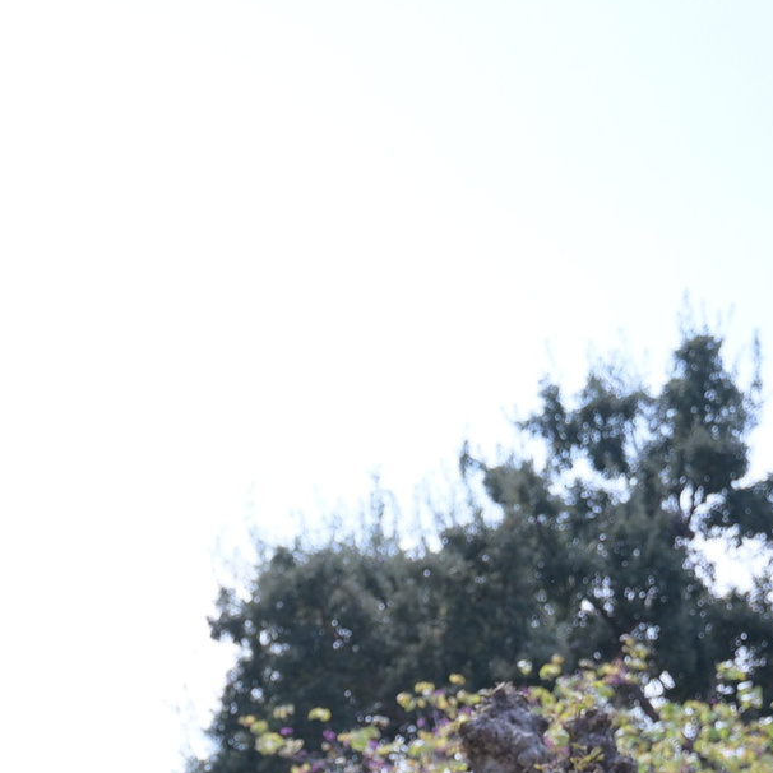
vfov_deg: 8.1
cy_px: 1043
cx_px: -361
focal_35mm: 212
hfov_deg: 8.1
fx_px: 5356
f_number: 3.5
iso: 125
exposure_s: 1/800
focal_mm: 59
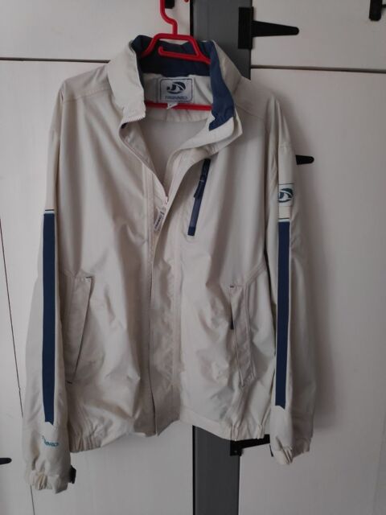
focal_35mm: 20
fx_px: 297
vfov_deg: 81.7
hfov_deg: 66.0
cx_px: 193
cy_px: 258
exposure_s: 1/33
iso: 1410
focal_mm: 3.94
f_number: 1.9
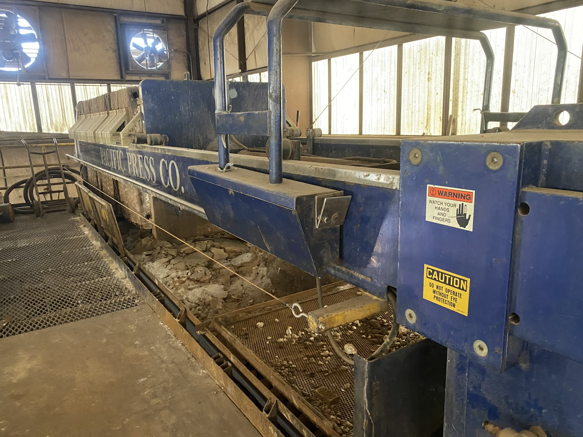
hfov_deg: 67.3
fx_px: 438
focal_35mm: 26
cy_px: 218
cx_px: 292
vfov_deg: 53.1
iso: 640
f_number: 1.8
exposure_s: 1/30
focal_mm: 4.25
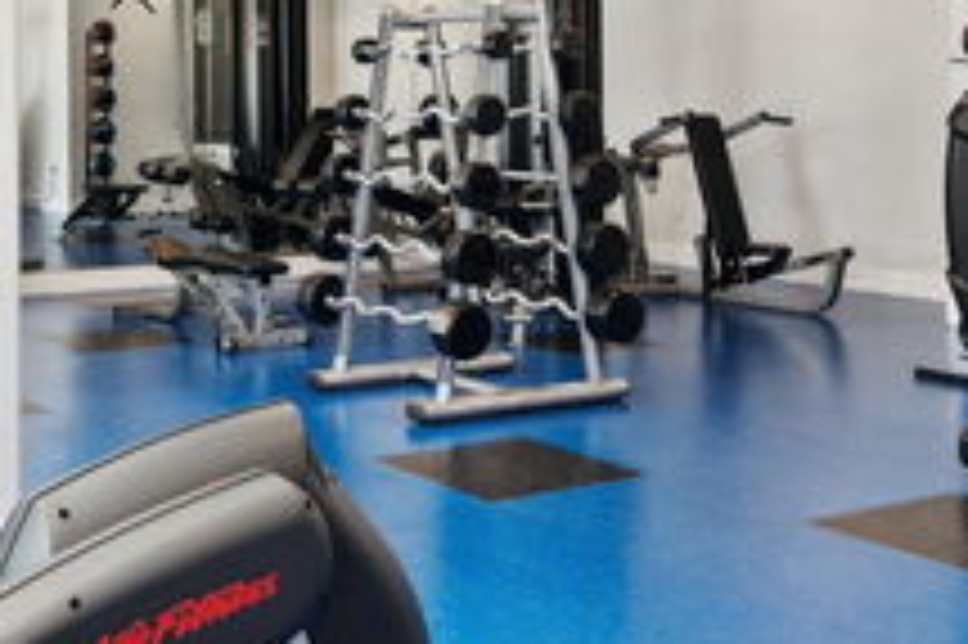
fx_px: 1505
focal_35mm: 56
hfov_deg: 35.1
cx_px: 270
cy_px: 81
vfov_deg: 23.6
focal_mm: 21
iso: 320
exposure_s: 1/25
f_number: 8
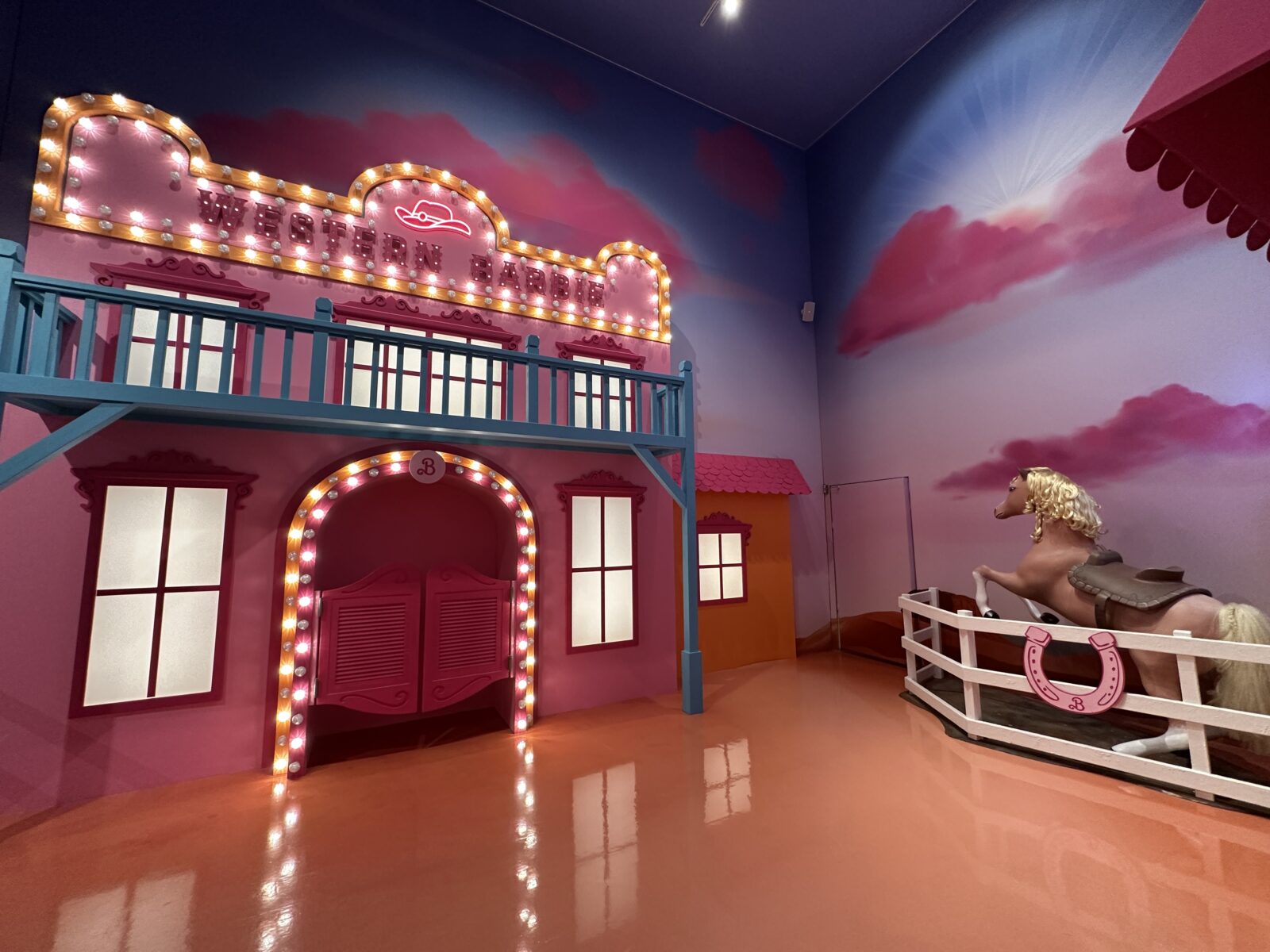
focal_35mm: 14
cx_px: 635
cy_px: 476
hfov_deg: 102.1
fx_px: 514
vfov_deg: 85.7
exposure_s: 1/100
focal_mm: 2.22
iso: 250
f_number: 2.2
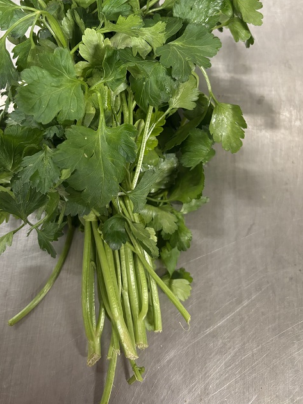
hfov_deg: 42.7
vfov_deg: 54.6
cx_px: 119
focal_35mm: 33
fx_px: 385
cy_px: 149
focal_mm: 5.96
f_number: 1.6
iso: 320
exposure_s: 1/50
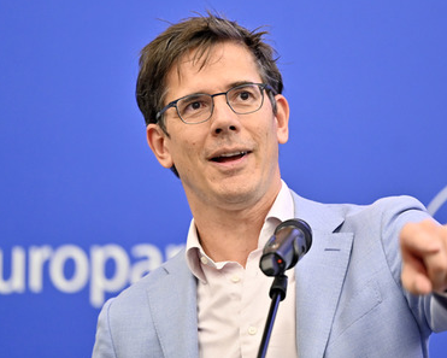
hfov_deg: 8.5
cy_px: 180
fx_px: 3017
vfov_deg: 6.8
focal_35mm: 228
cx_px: 267
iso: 2500
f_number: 2.8
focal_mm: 200
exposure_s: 1/320
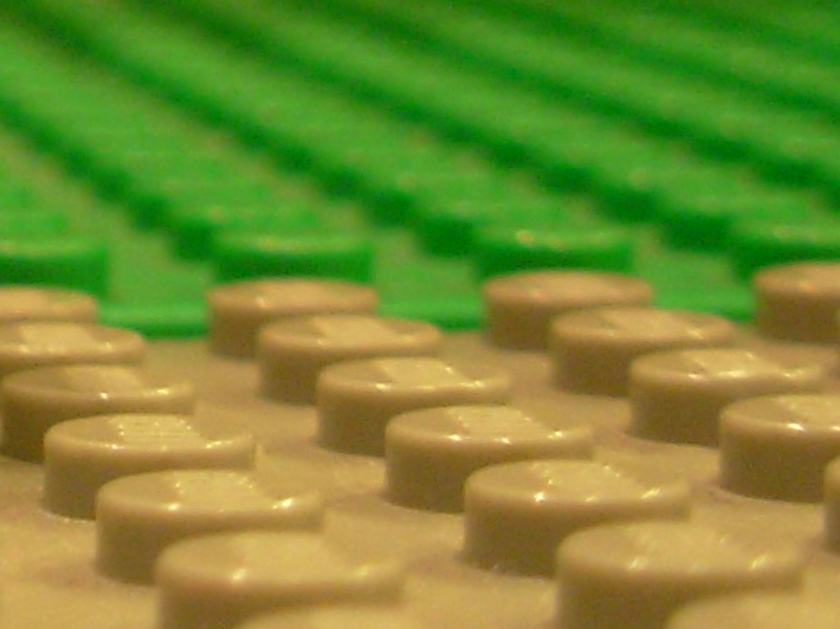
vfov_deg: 8.2
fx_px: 4293
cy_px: -362
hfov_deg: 10.6
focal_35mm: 177
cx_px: -605
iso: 112
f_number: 2.9
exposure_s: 1/4
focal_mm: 6.3
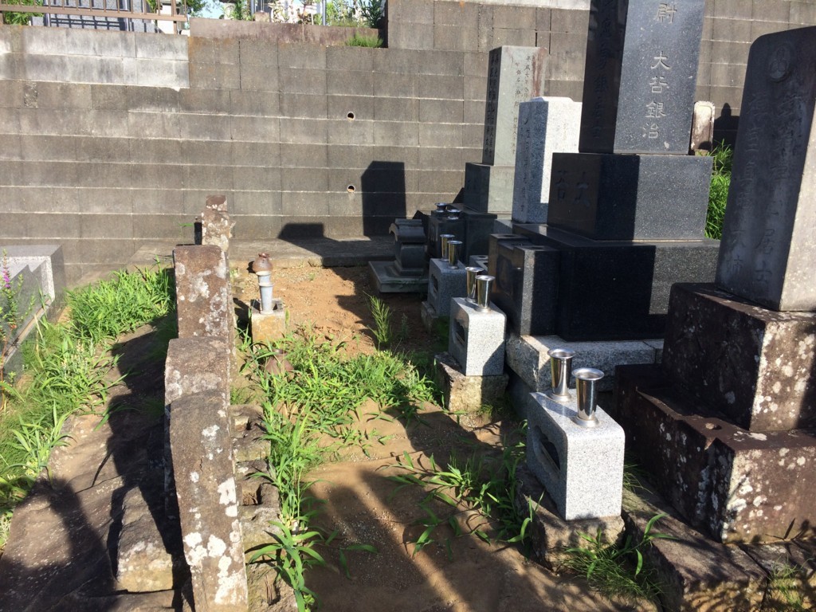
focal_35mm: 29
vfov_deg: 48.2
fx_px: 684
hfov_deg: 61.7
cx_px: 408
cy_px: 306
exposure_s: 1/1080
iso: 32
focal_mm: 4.15
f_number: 2.2
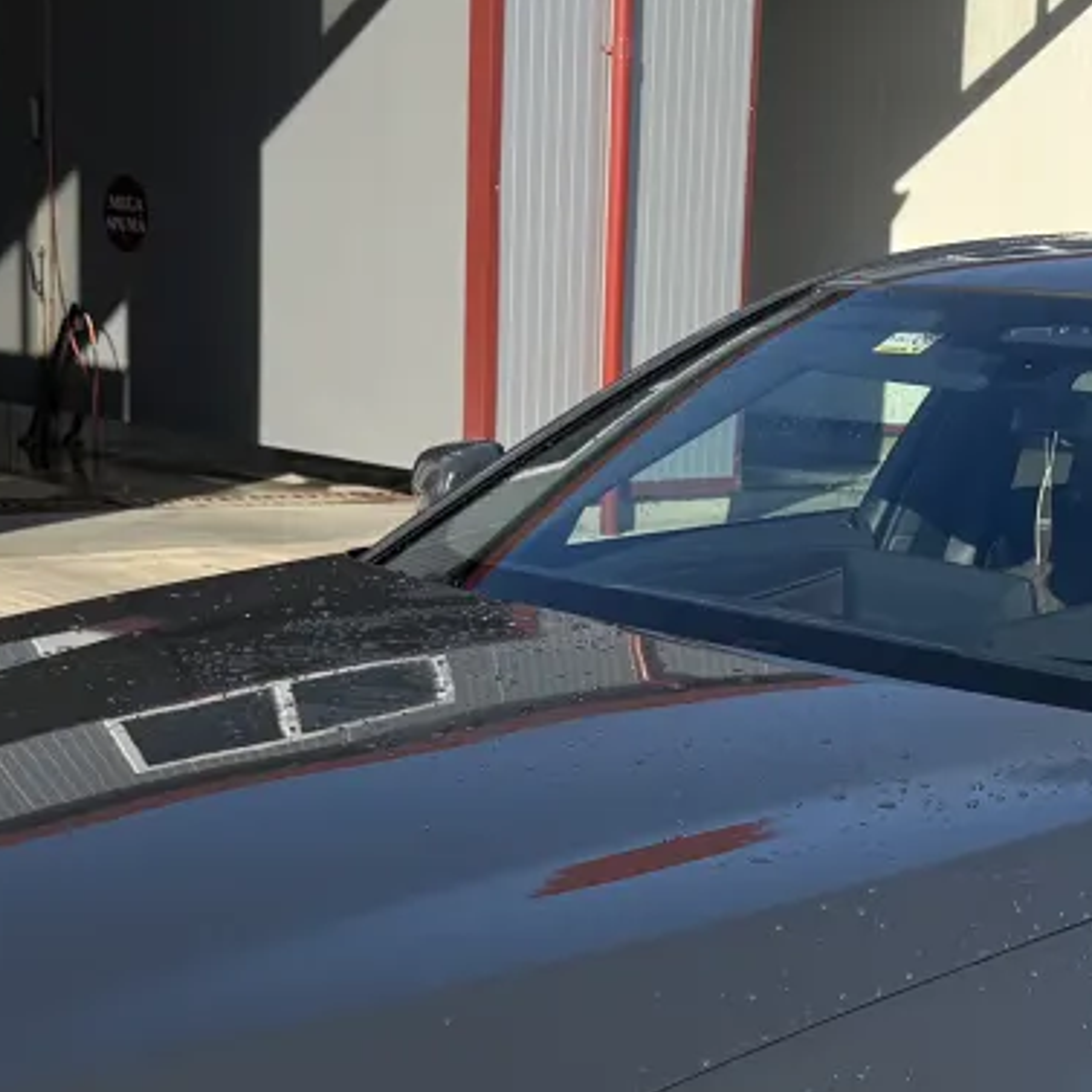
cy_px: 912
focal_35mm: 81
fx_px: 2891
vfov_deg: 21.1
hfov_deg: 21.3
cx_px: 744
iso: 80
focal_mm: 6.76
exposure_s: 1/3425
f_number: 1.78
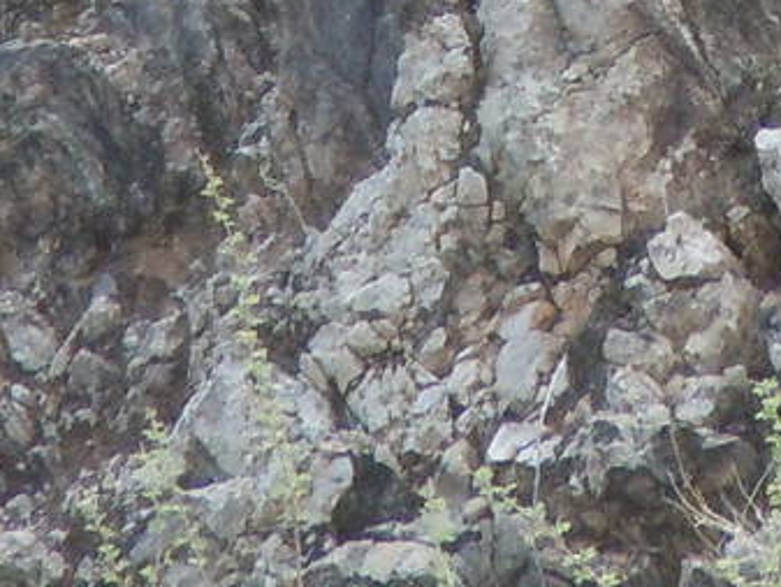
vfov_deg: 1.0
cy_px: -694
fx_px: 32162
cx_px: 665
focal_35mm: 1425
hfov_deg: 1.4
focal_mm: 54
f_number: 5.6
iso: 250
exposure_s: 1/250
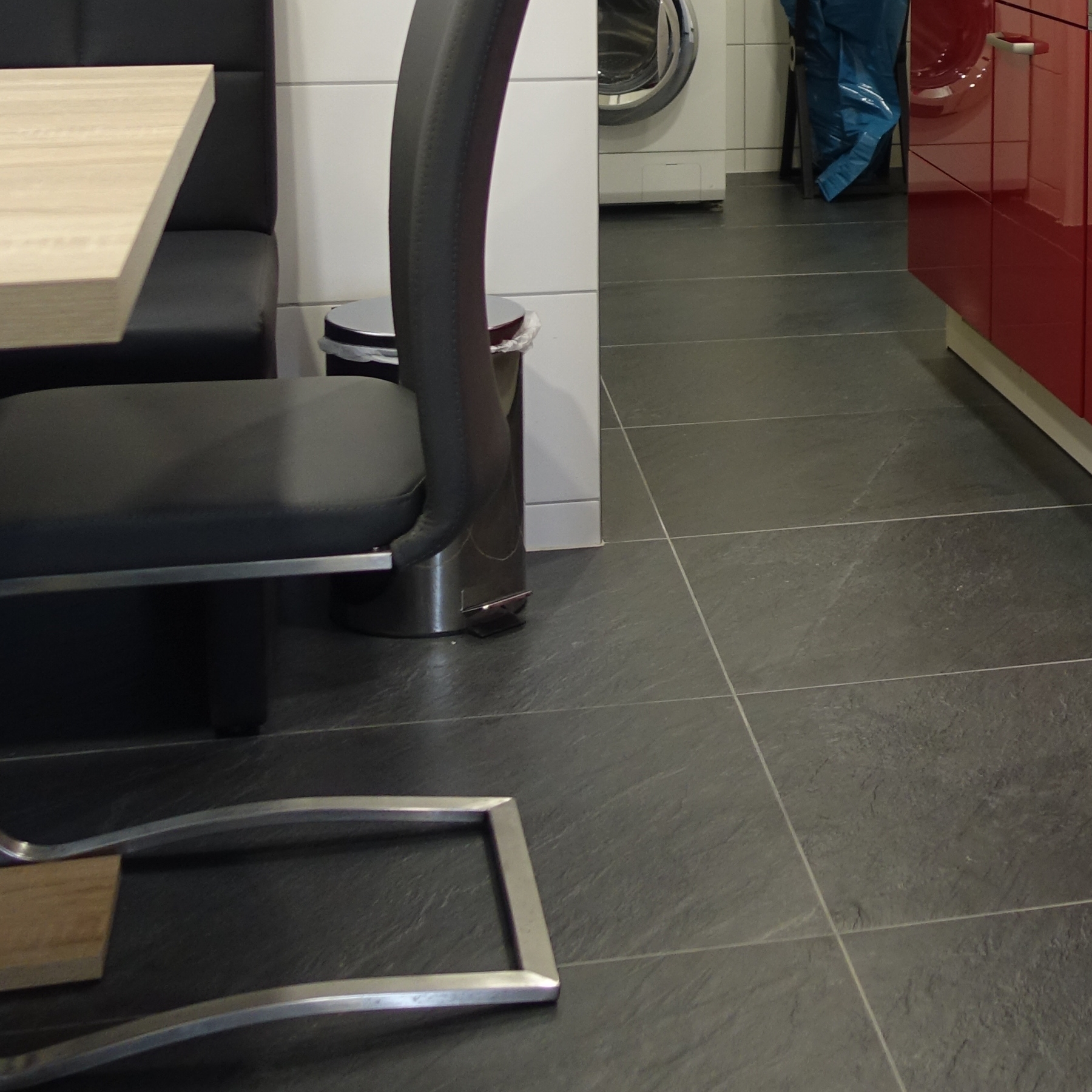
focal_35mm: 62
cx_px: 1034
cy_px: 71
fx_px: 2213
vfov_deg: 26.6
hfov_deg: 26.5
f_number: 1.8
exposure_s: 1/30
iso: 250
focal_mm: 8.8
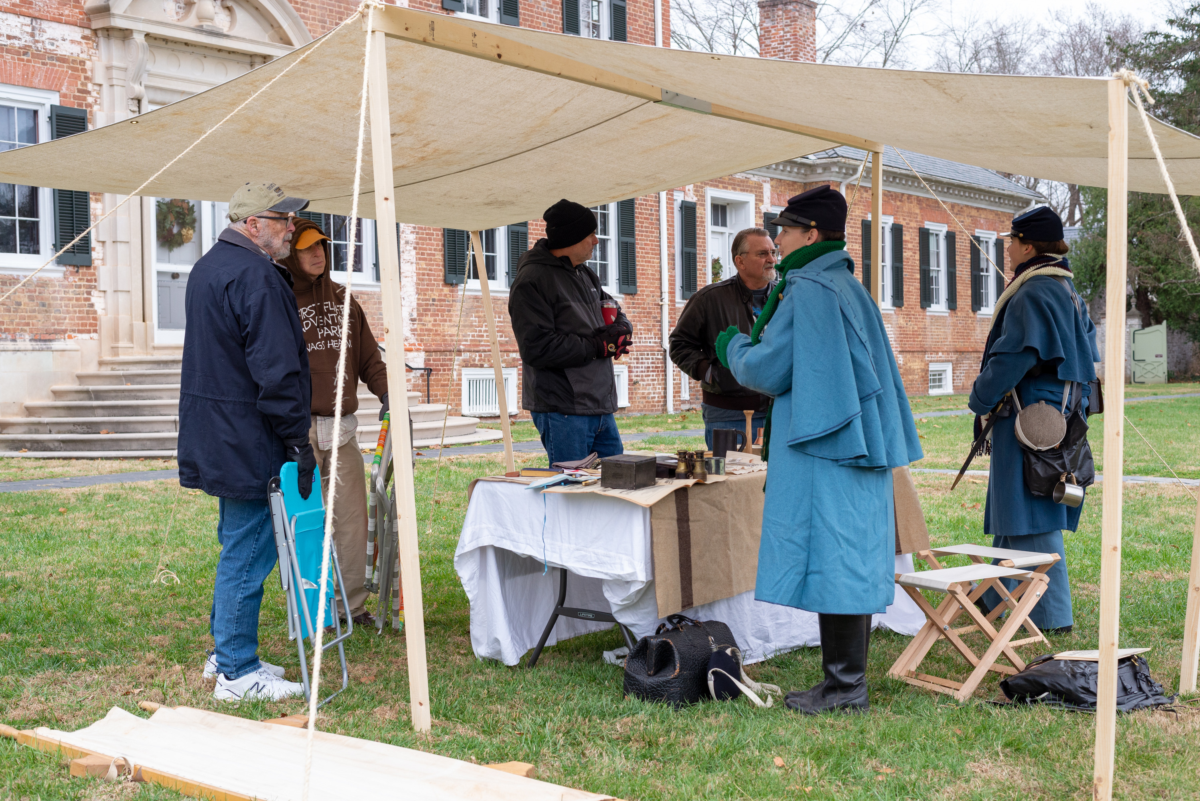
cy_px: 400
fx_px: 1667
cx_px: 600
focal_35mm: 50
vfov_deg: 27.0
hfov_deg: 39.6
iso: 800
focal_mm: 50
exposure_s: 1/320
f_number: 6.3
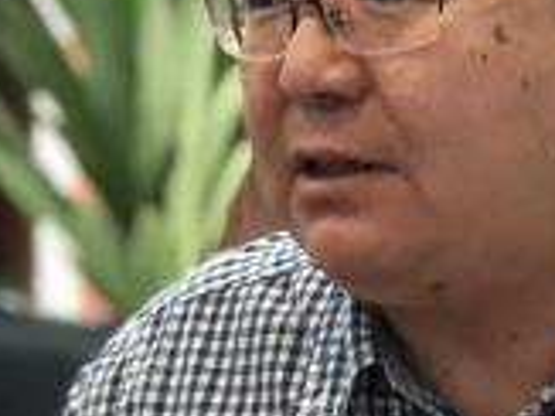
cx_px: 436
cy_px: 368
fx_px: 4486
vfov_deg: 5.3
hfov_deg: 7.1
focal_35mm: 280
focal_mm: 6.6
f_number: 2.8
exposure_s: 1/50
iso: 1250
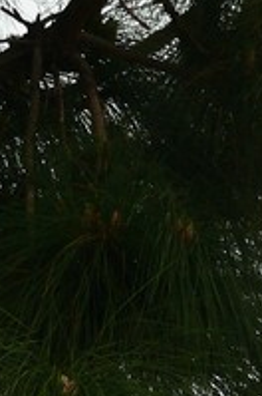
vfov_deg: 5.6
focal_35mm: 361
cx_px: 494
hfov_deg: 3.8
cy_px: 722
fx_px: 3954
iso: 100
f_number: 3.2
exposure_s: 1/80
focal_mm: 19.4
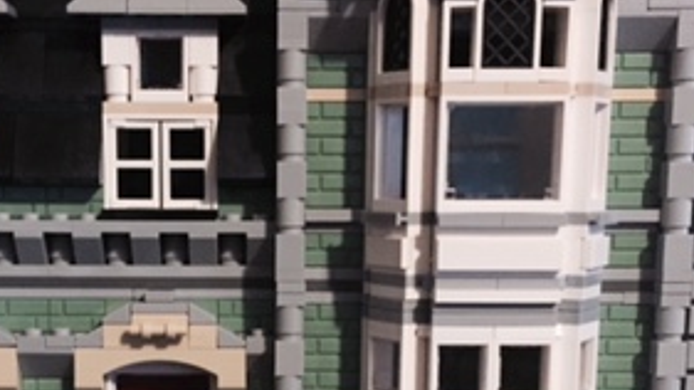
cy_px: 410
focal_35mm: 72
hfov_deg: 29.2
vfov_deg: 16.3
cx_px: 242
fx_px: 1325
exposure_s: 1/15
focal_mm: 4.15
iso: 320
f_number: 2.2
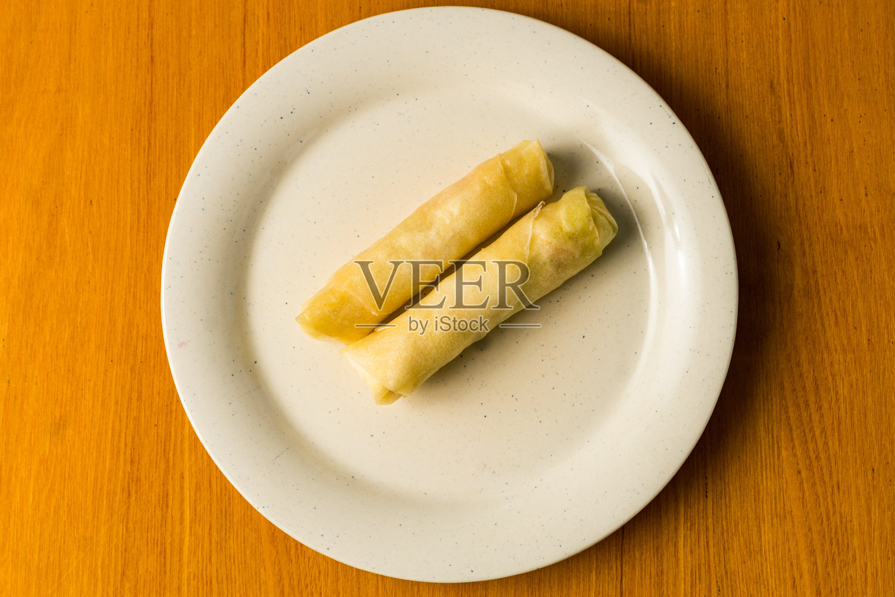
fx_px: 1243
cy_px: 298
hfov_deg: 39.6
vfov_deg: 27.0
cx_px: 448
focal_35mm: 50
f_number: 5.6
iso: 200
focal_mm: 50
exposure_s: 1/160
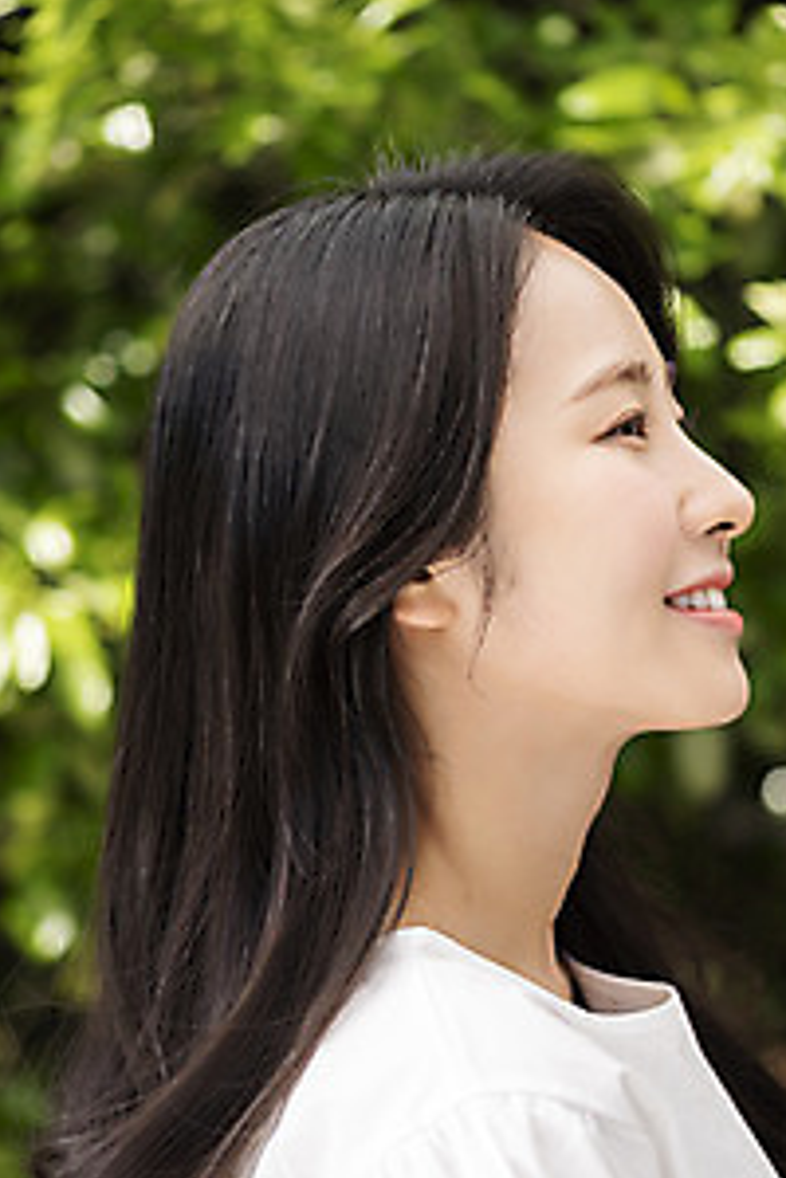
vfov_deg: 14.7
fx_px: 4585
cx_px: 356
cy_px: 648
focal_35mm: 140
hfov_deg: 9.8
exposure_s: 1/400
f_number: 4
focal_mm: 105
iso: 100
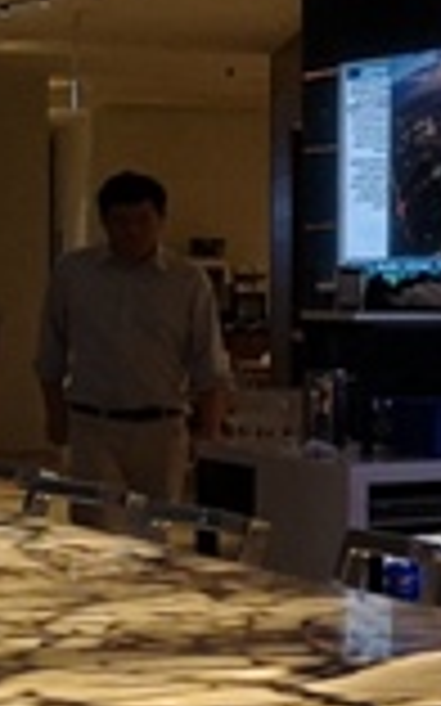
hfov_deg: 7.8
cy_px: 270
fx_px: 2810
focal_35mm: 146
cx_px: 1314
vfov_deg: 14.3
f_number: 1.8
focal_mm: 3.95
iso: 400
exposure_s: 1/50
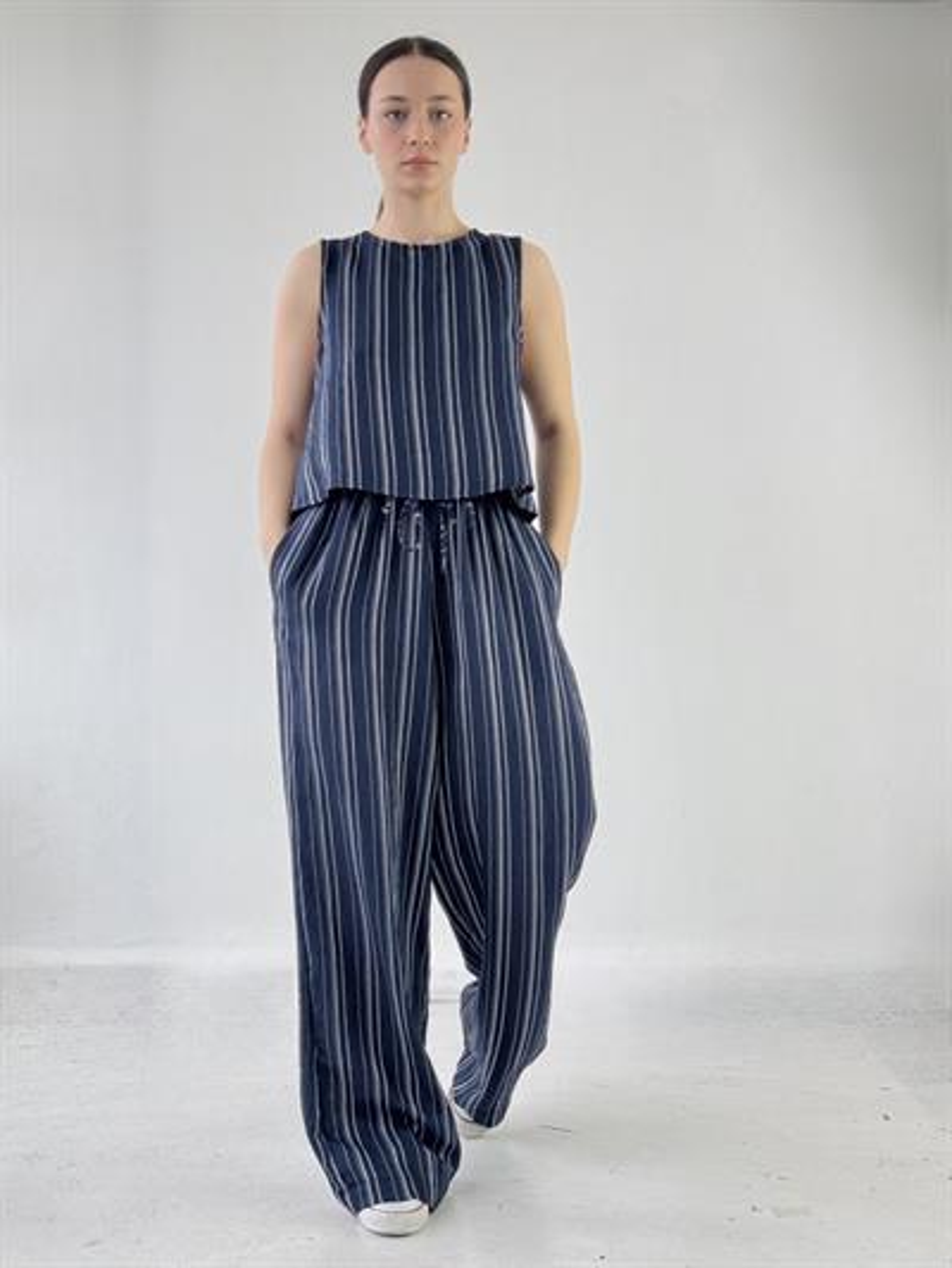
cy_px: 634
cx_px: 476
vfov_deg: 39.6
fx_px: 1759
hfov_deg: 30.3
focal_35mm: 48
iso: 64
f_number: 1.78
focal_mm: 6.76
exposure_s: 1/106
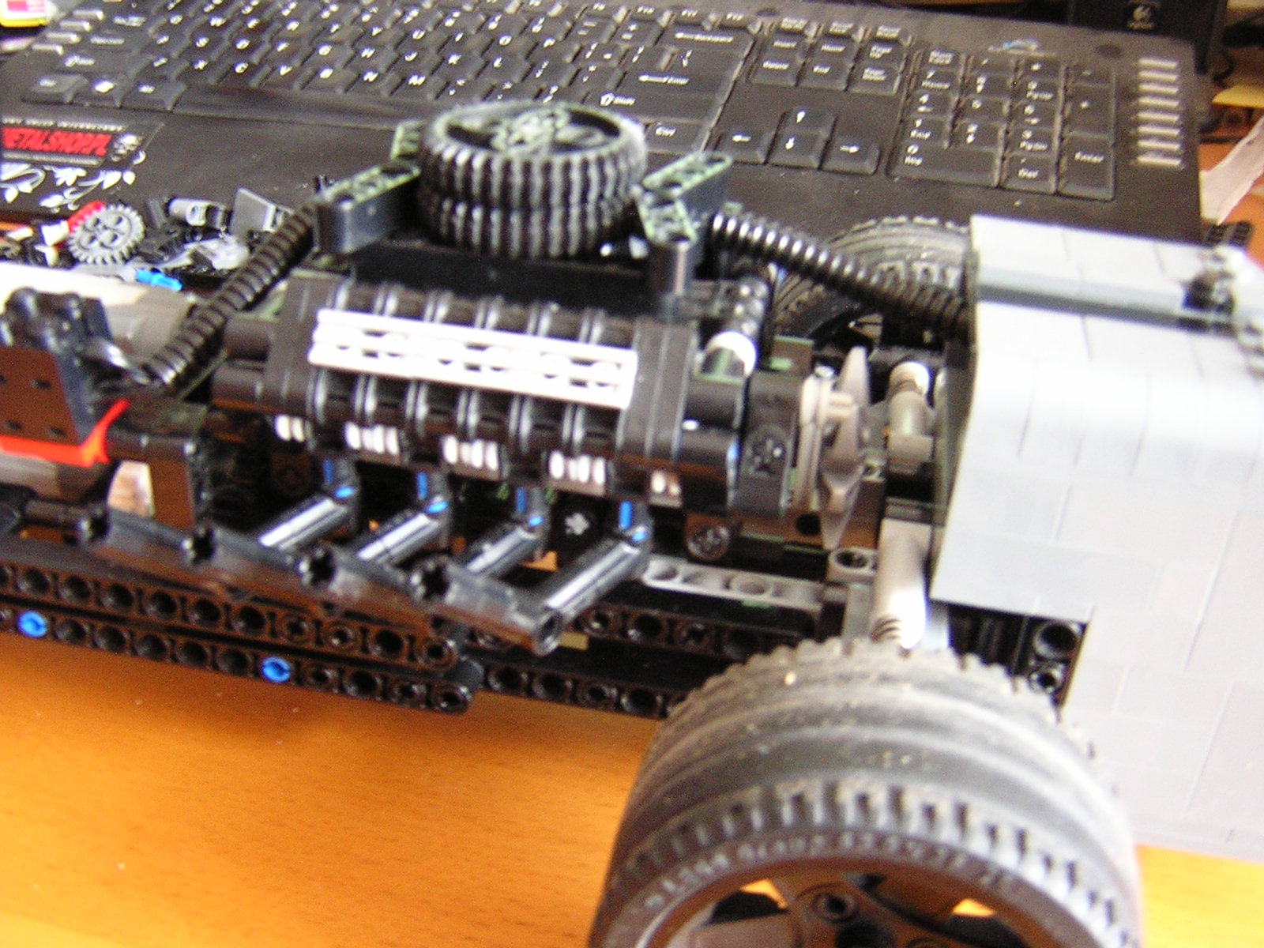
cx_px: 632
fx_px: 1315
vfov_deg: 39.7
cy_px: 474
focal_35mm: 36
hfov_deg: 51.4
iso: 400
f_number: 2.6
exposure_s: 1/1.5
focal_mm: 4.7
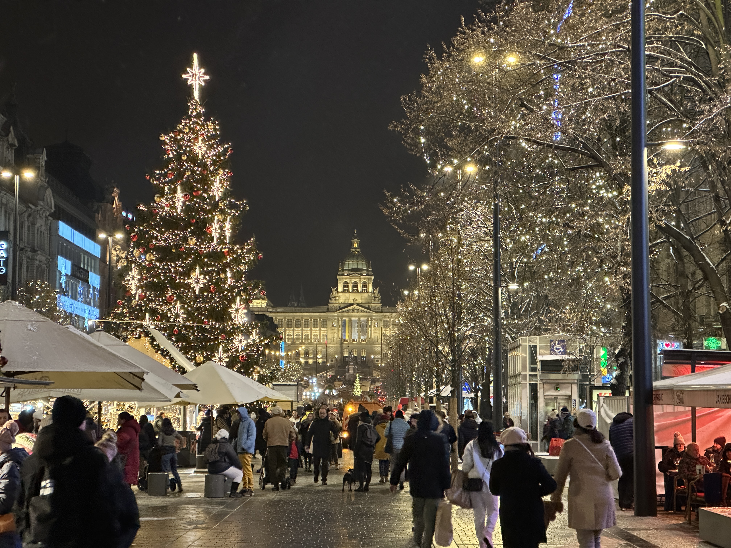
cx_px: 366
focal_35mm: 77
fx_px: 1626
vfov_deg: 19.1
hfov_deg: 25.3
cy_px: 274
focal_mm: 9
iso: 1250
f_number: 2.8
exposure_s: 1/41
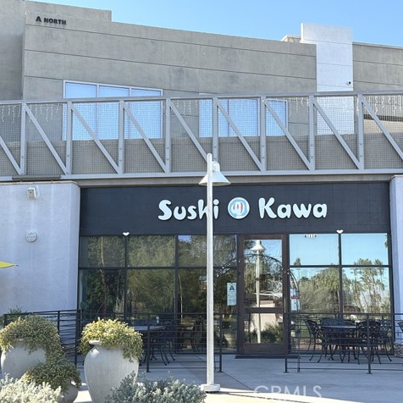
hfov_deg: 30.0
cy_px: 202
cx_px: 231
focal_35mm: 57
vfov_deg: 30.0
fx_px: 751
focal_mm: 6.76
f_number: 1.78
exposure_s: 1/1543
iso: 100
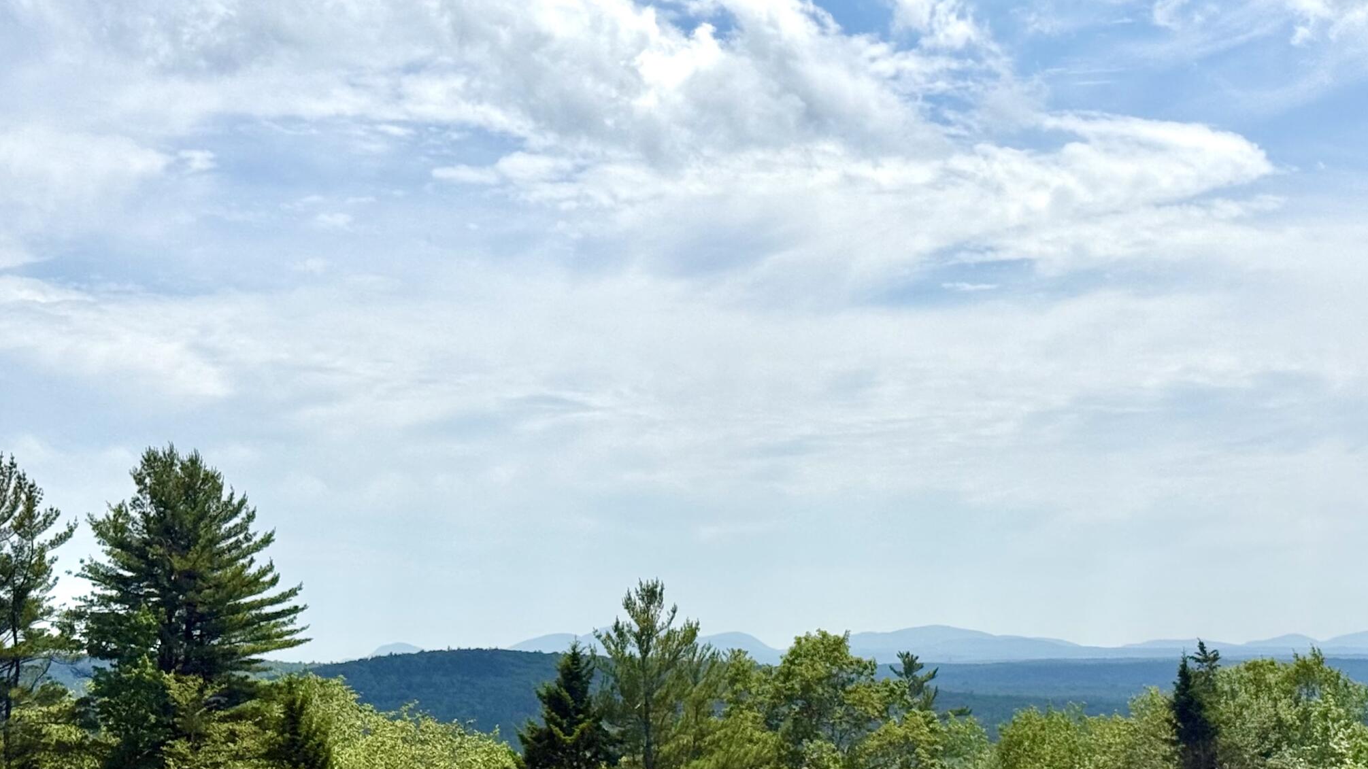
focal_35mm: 78
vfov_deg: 15.5
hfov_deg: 27.2
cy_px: 384
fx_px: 2829
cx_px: 770
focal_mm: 6.76
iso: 50
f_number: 1.78
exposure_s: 1/11364
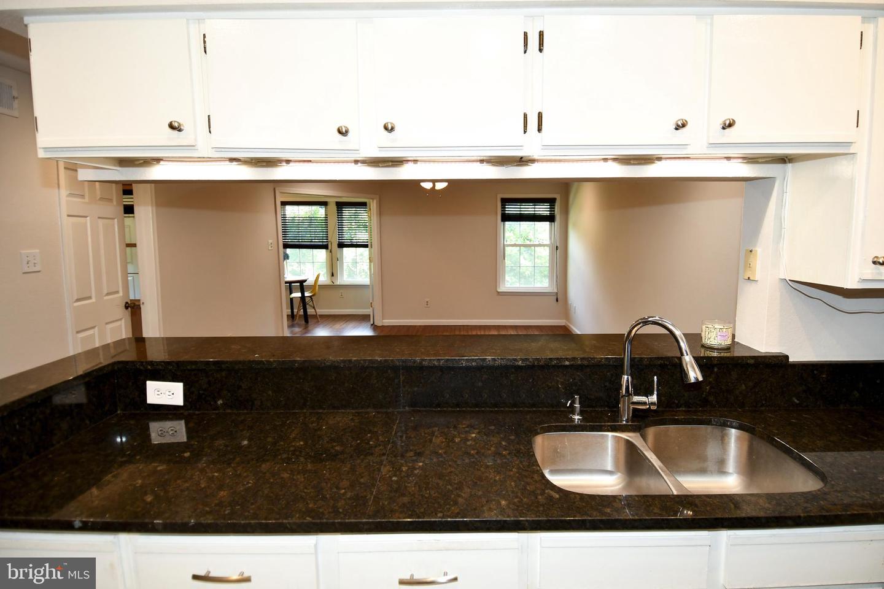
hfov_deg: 90.0
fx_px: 442
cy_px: 294
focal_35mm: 18
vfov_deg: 67.4
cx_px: 442
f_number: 4
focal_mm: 12
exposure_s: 1/60
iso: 450
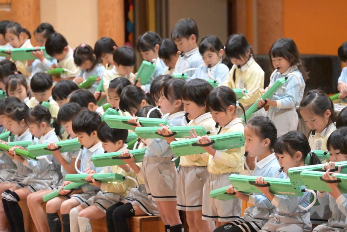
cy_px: 116
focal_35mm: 180
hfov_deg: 11.4
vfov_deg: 7.6
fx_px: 1736
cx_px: 174
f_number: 6.3
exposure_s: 1/200
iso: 28800
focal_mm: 180
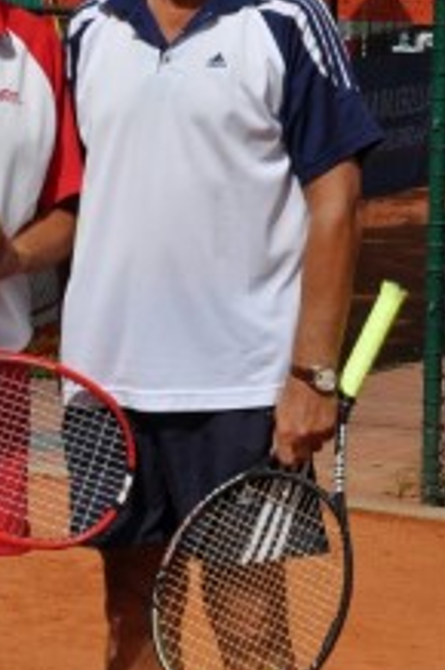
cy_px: -34
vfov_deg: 14.0
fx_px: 2681
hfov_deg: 9.4
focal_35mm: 144
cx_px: 43
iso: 200
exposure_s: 1/500
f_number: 11
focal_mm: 35
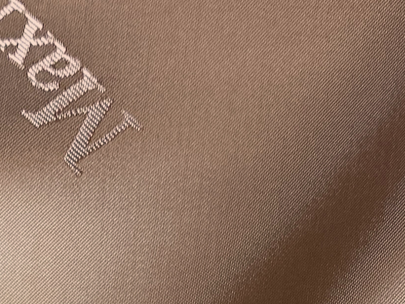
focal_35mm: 128
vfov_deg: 10.4
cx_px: -34
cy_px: 649
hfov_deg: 15.0
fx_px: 1497
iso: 64
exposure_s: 1/100
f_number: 1.8
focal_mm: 4.25
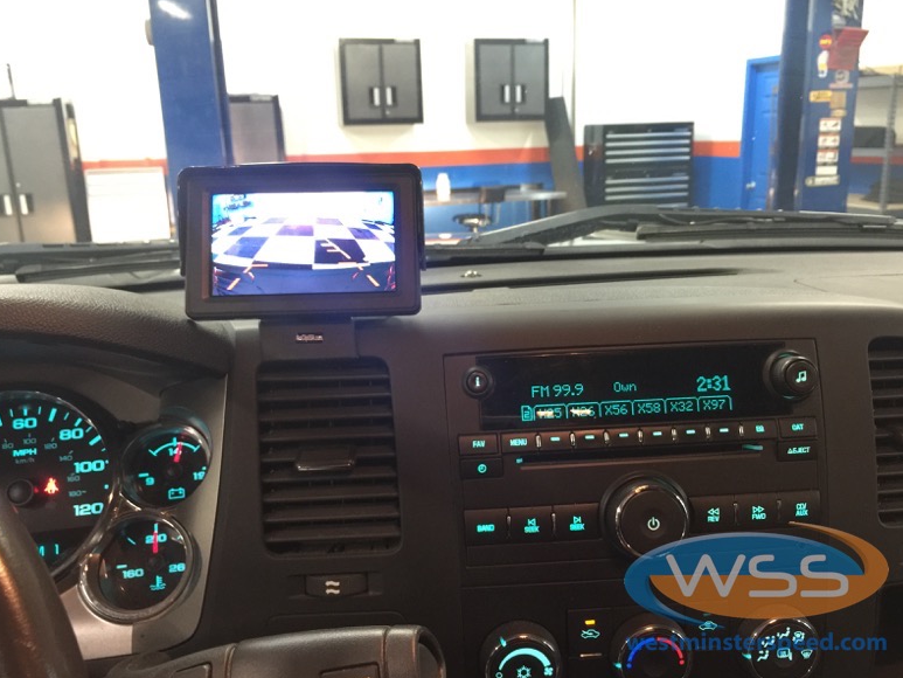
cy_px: 339
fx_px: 783
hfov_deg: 60.0
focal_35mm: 30
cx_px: 457
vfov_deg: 46.8
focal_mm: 4.15
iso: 125
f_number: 2.2
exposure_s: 1/8
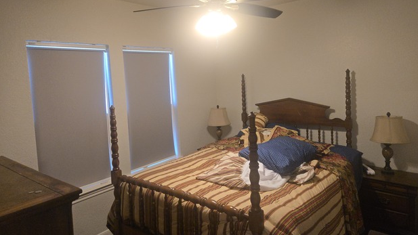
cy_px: 94
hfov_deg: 71.9
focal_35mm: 26
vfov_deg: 44.2
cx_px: 216
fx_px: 288
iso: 200
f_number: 1.8
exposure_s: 1/120
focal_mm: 5.4
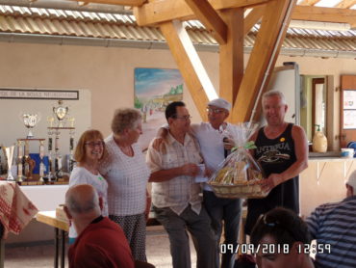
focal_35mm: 78
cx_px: 178
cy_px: 134
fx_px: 803
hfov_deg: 25.0
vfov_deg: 18.9
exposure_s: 1/90
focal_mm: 13.9
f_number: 3.8
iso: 80
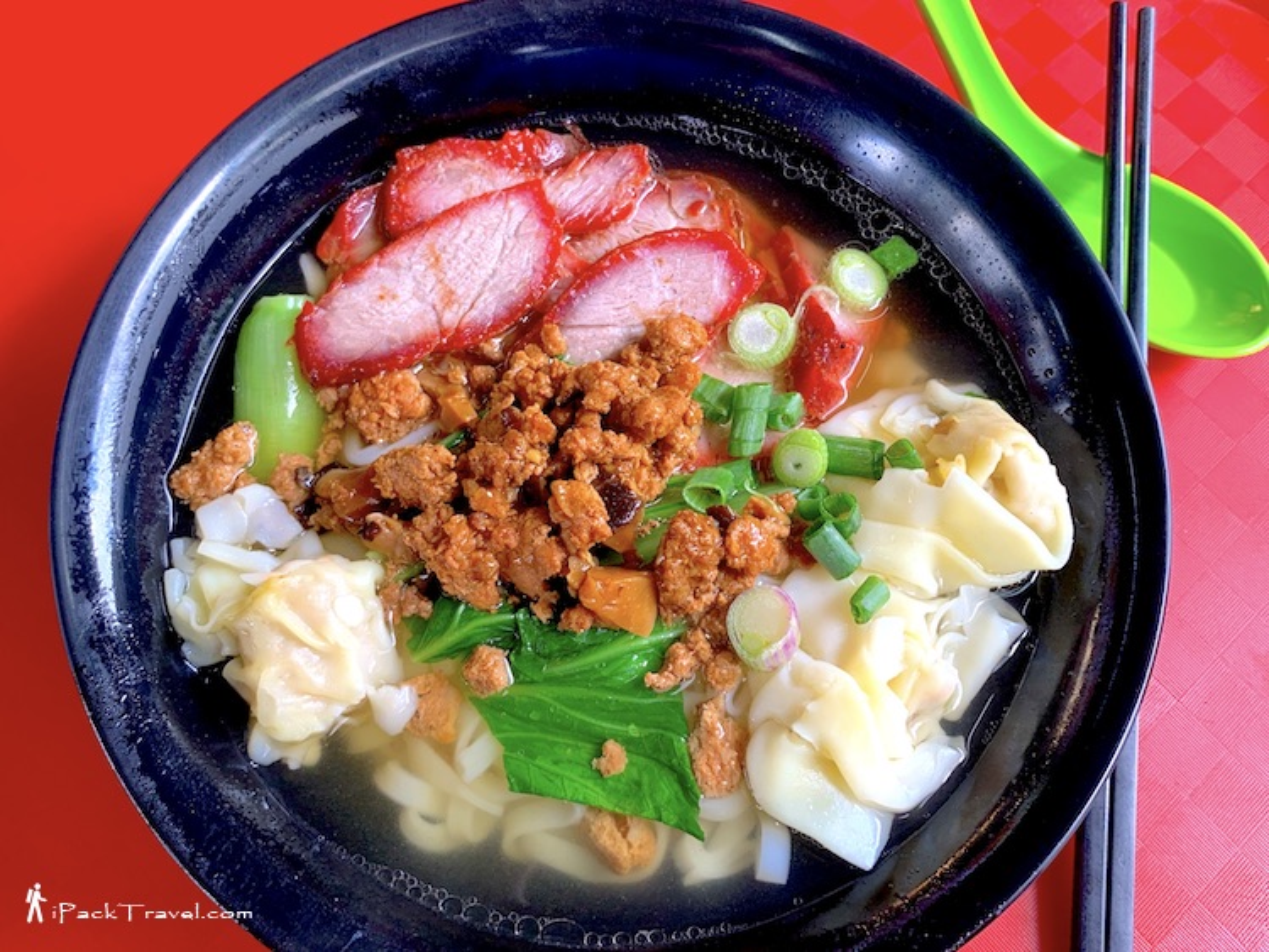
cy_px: 476
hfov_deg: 67.3
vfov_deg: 53.1
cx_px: 634
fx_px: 953
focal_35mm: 26
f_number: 1.8
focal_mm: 4.25
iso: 50
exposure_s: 1/121
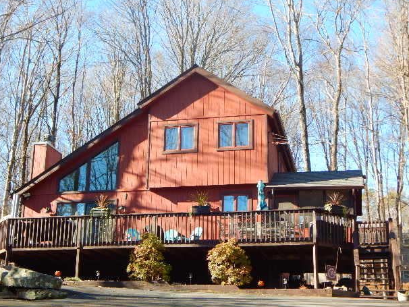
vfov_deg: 25.7
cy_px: 152
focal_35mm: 57
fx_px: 674
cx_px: 202
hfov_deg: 33.8
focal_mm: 9.7
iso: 125
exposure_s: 1/200
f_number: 3.8
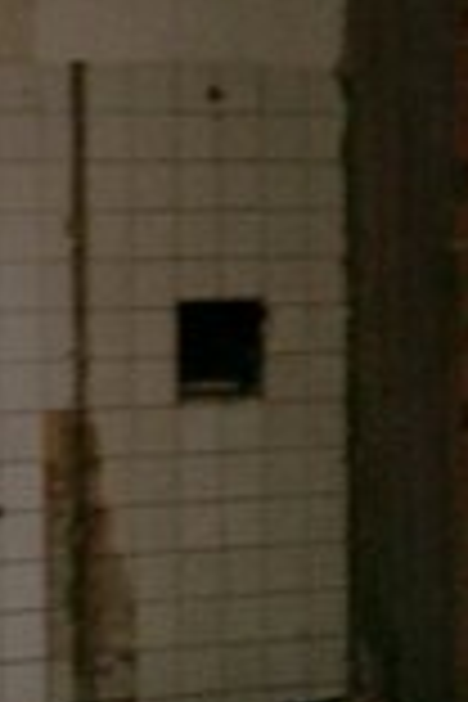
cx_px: 76
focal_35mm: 148
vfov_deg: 13.9
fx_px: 2886
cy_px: 342
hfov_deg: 9.2
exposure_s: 1/20
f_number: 2.6
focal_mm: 7.6
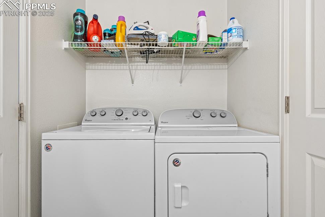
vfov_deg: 67.3
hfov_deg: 90.0
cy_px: 112
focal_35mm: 18
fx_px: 162
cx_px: 161
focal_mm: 17
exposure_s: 1
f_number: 10
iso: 200
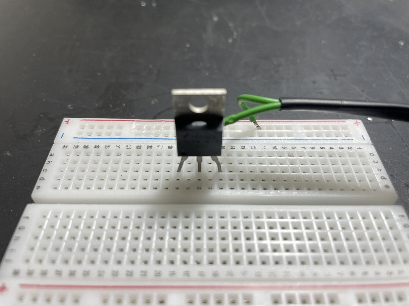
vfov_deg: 53.1
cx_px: 204
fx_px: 307
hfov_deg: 67.3
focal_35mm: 26
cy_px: 153
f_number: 1.6
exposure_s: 1/100
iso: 64
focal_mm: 4.2
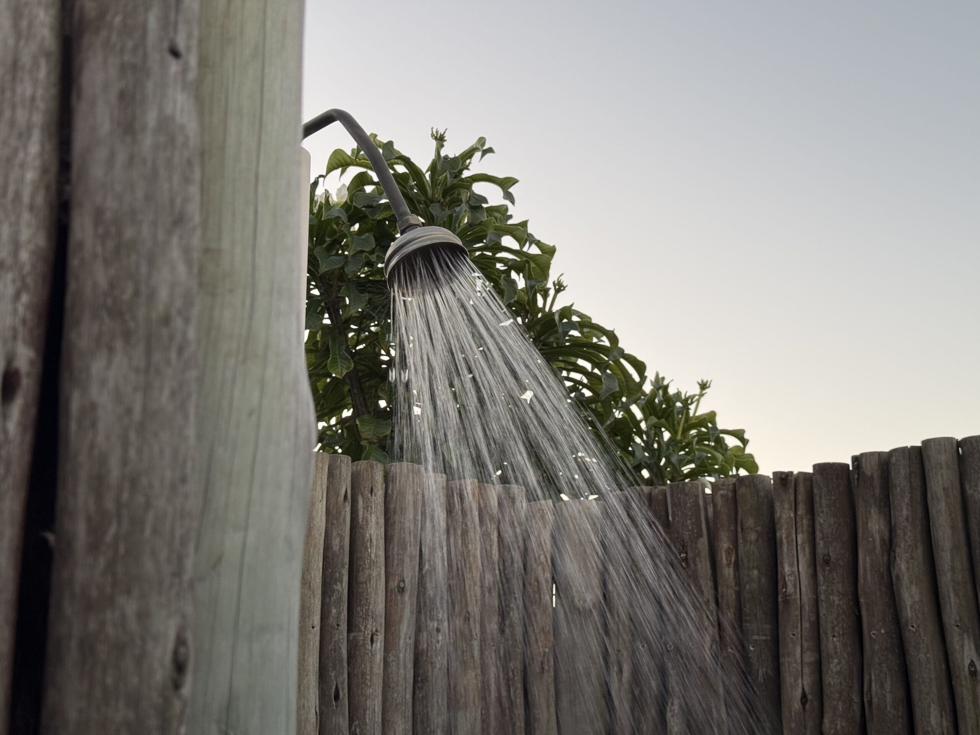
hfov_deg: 39.7
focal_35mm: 48
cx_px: 490
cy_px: 368
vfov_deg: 30.3
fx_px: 1359
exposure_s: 1/131
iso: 64
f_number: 1.78
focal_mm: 6.76
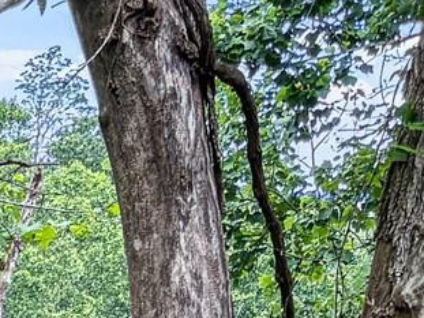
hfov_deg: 8.8
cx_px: -971
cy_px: 734
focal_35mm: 171
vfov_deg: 8.1
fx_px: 2094
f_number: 1.6
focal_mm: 5.96
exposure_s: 1/460
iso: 64
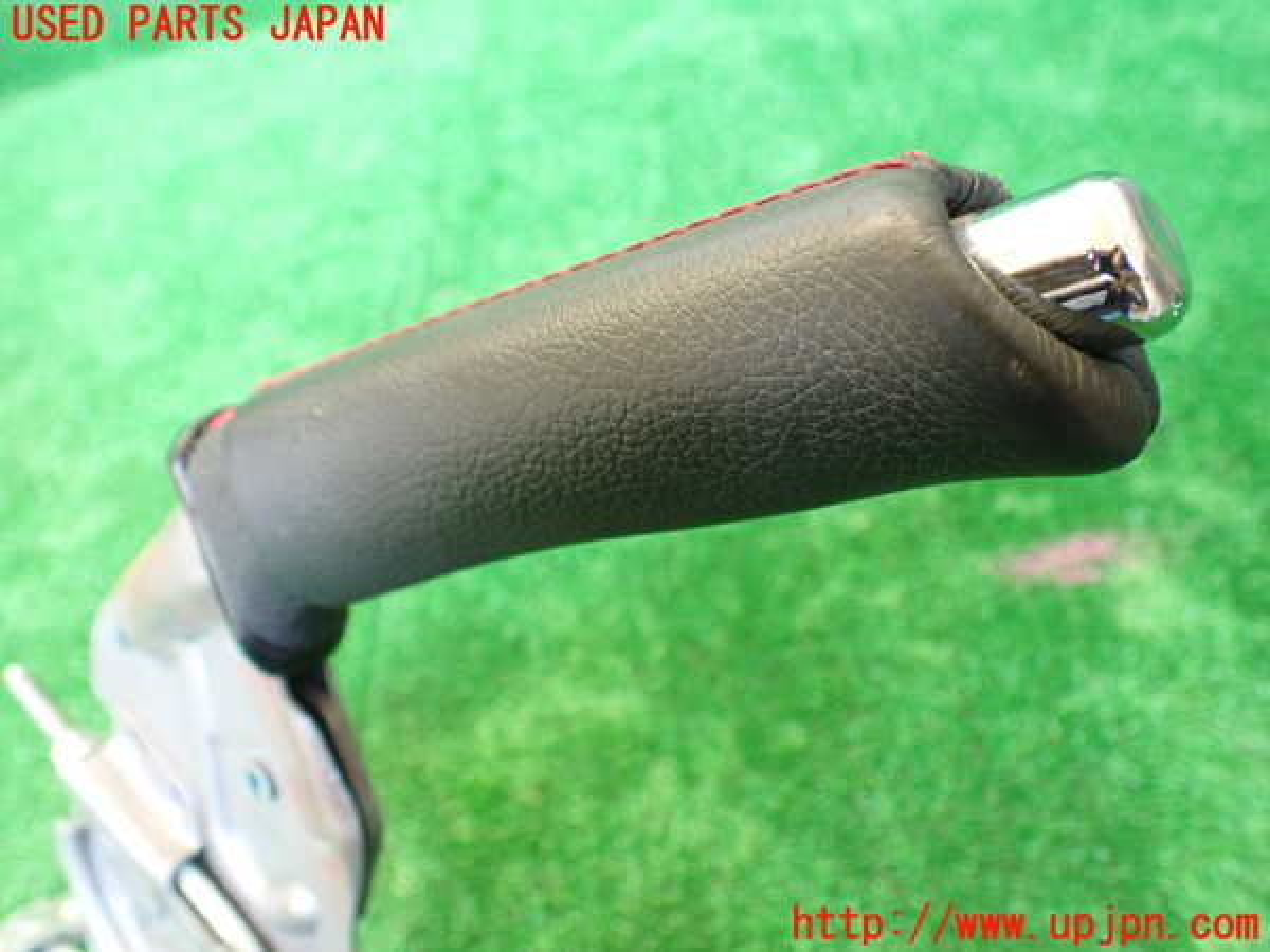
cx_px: 635
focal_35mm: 30
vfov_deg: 46.8
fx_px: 1101
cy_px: 476
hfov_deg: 60.0
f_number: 2.3
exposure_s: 1/80
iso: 800
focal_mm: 5.4
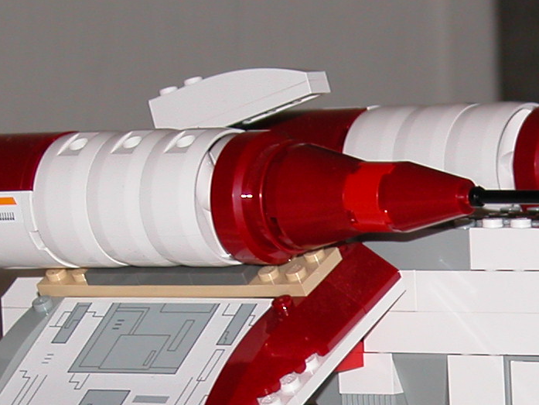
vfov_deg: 4.4
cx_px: 589
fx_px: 5264
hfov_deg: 5.8
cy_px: 417
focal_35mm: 338
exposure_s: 1/125
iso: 100
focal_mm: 23.7
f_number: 3.6
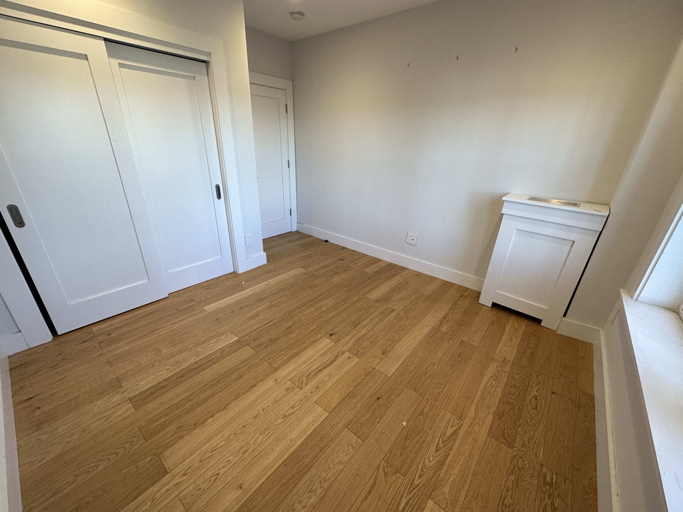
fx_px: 276
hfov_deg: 102.1
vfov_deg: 85.7
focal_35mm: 14
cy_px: 256
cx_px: 342
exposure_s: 1/120
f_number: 2.2
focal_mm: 2.22
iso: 125
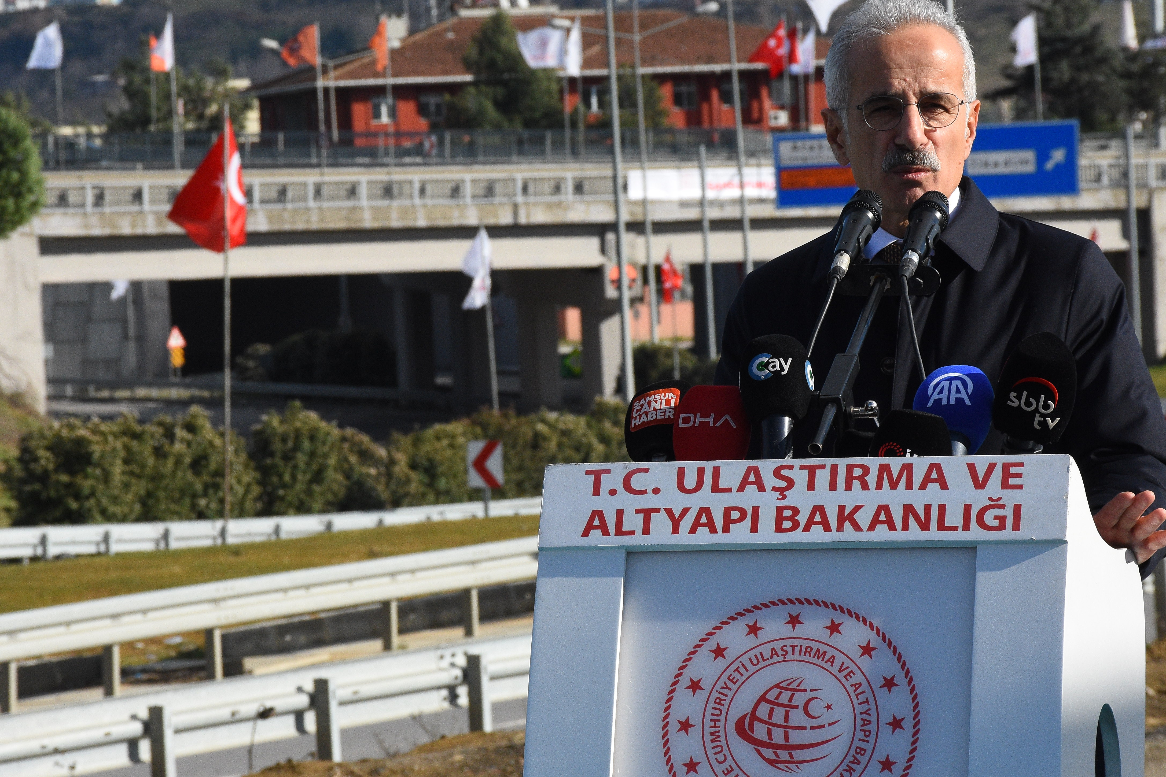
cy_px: 331
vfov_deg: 7.0
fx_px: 6370
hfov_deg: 10.5
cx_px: 569
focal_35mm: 197
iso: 1000
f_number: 11
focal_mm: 95
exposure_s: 1/2000
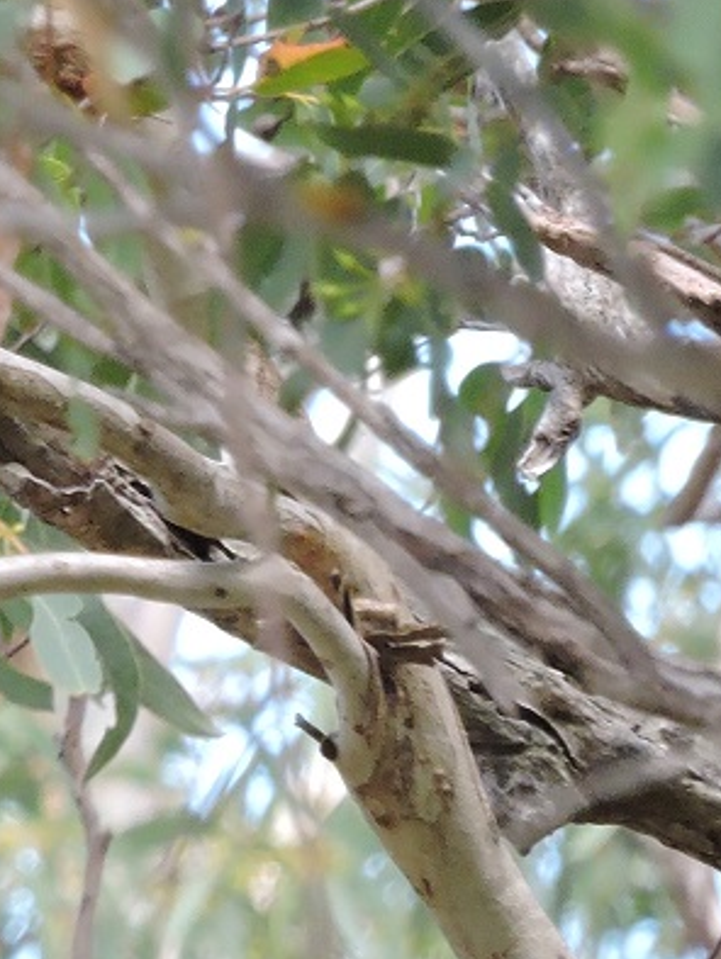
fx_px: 97261
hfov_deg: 0.4
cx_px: -486
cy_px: 668
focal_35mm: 3506
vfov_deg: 0.6
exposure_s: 1/200
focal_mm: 179.2
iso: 400
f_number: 5.6
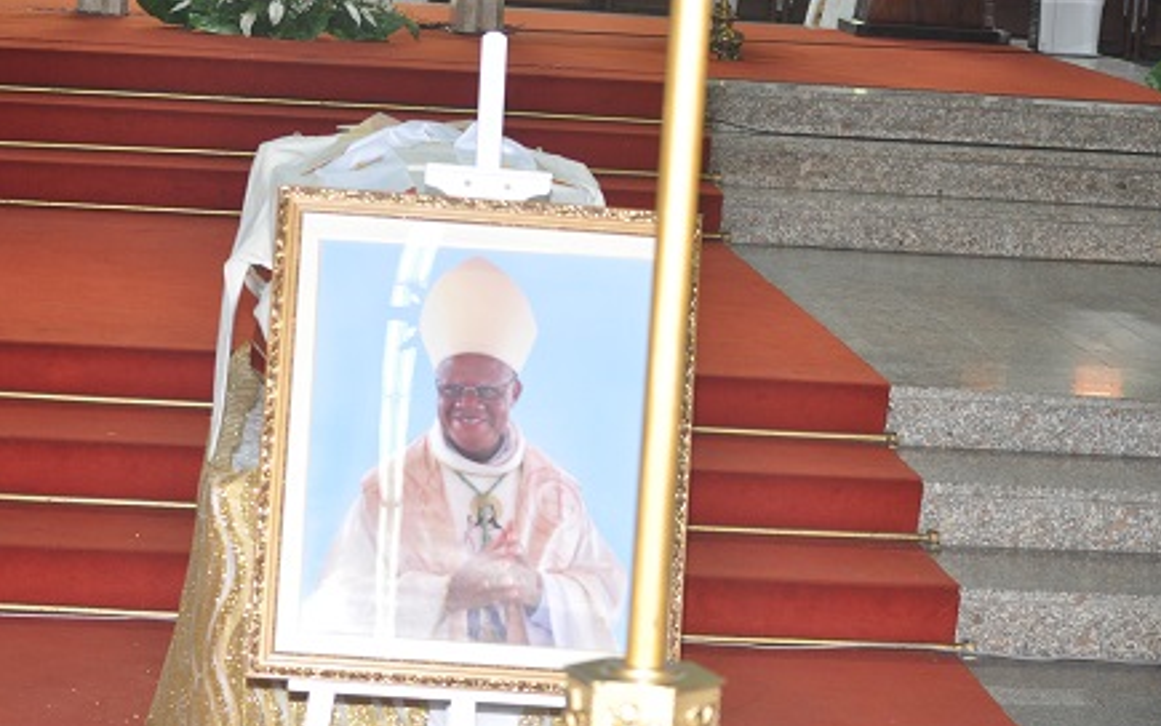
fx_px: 3661
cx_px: 585
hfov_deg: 18.0
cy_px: 528
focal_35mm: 116
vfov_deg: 11.3
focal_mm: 55
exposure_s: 1/60
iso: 1000
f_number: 6.3
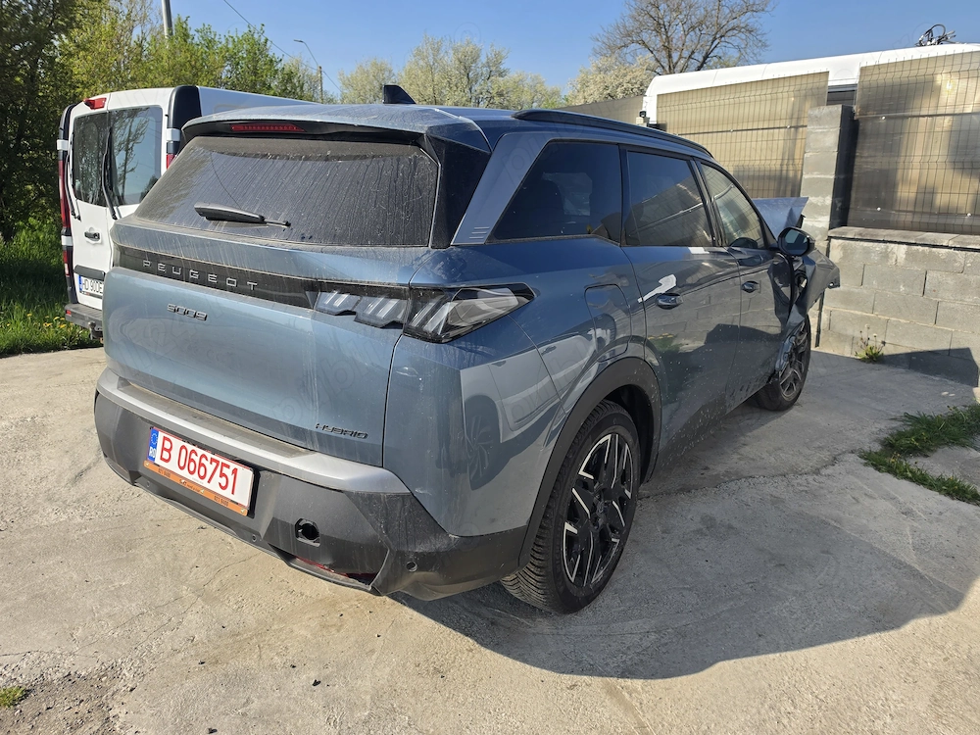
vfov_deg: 58.9
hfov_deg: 73.9
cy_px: 368
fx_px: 651
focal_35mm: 23
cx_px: 490
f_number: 1.4
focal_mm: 6.5
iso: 64
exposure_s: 1/4887
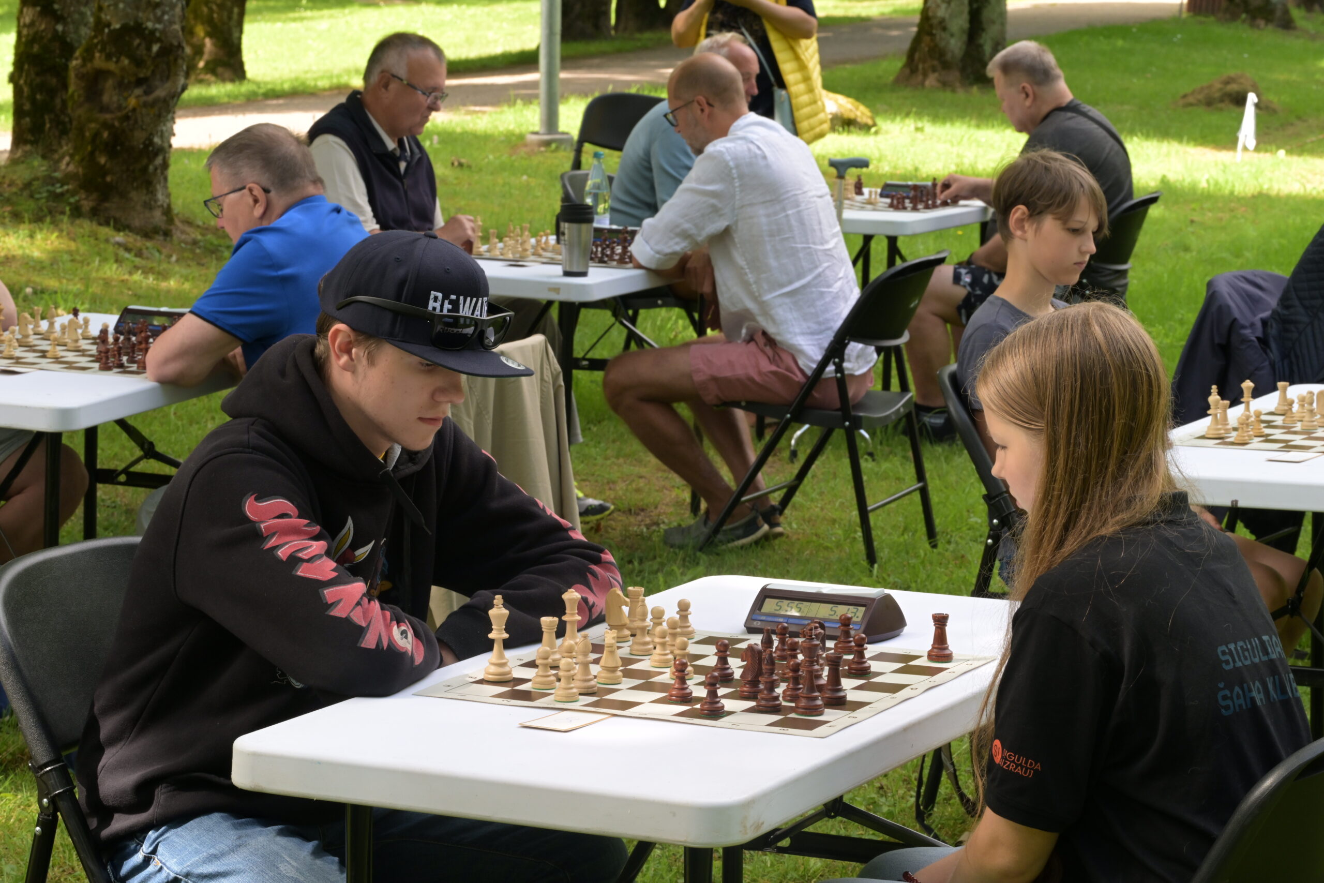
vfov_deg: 13.0
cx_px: 662
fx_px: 3862
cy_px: 442
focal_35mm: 105
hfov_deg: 19.5
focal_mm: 105
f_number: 18
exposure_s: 1/80
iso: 1000
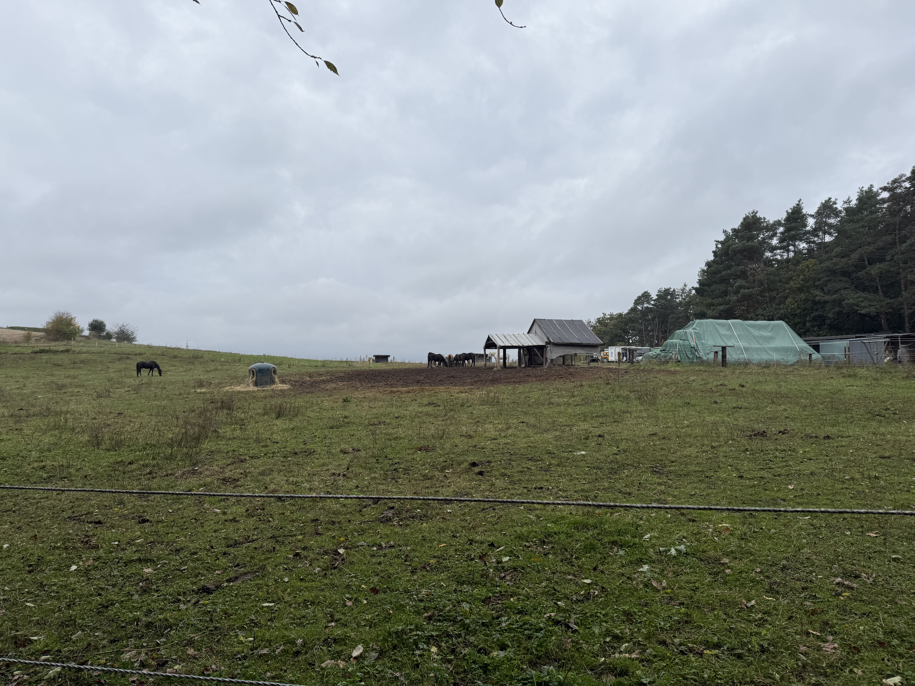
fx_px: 634
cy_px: 343
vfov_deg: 56.8
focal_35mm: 24
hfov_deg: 71.6
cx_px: 458
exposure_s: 1/2232
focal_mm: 6.76
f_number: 1.78
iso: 80
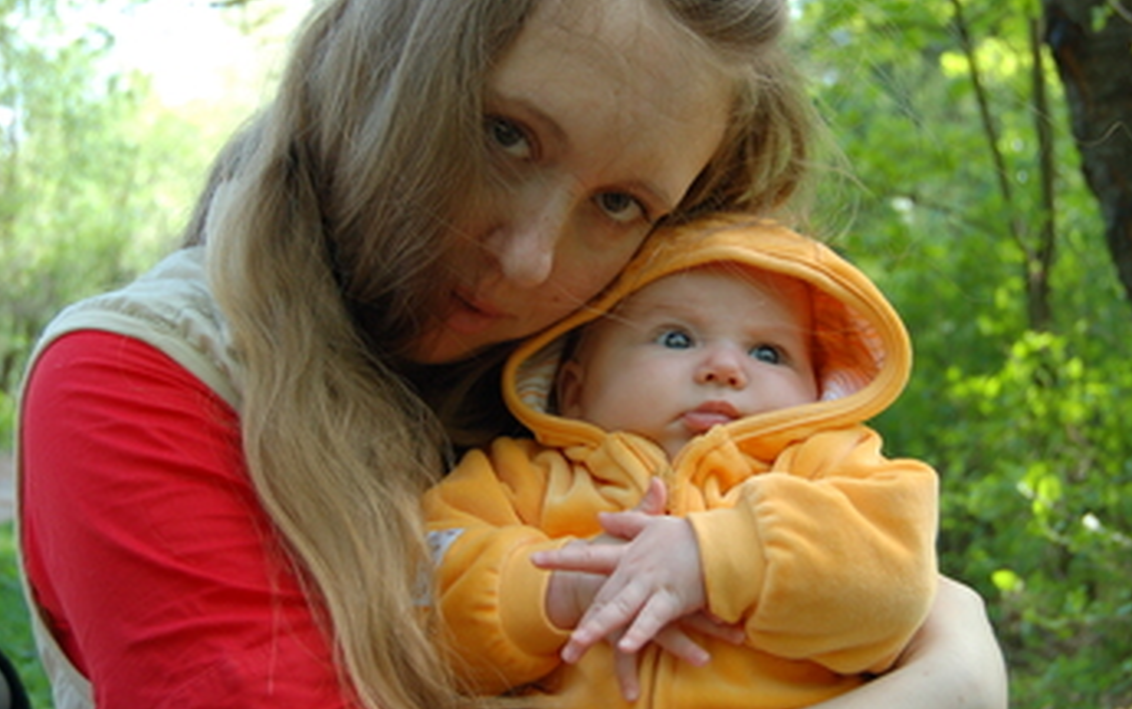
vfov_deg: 21.1
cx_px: 591
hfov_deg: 33.1
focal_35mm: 62
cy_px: 294
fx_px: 1903
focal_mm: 31
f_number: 4.5
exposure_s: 1/160
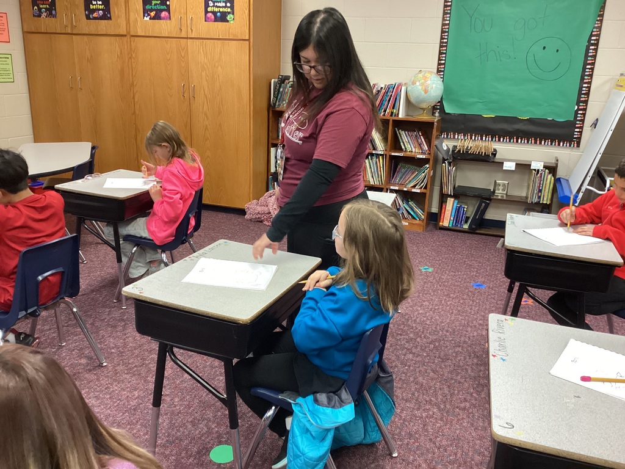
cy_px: 234
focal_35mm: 31
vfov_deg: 45.4
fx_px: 560
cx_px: 312
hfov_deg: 58.4
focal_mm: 3.3
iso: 320
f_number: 2.4
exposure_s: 1/60
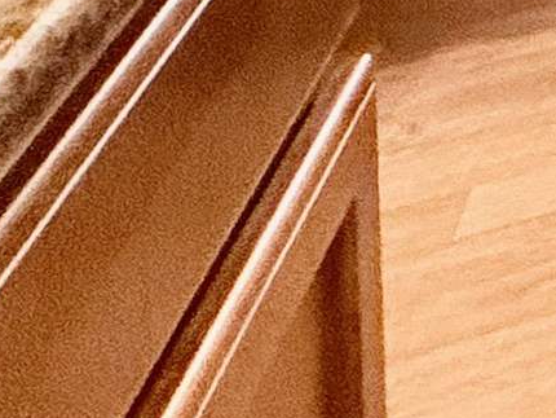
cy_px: -870
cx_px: 1910
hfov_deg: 9.8
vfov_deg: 10.3
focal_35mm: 100
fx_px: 1607
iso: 200
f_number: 2.2
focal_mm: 2.22
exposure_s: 1/60
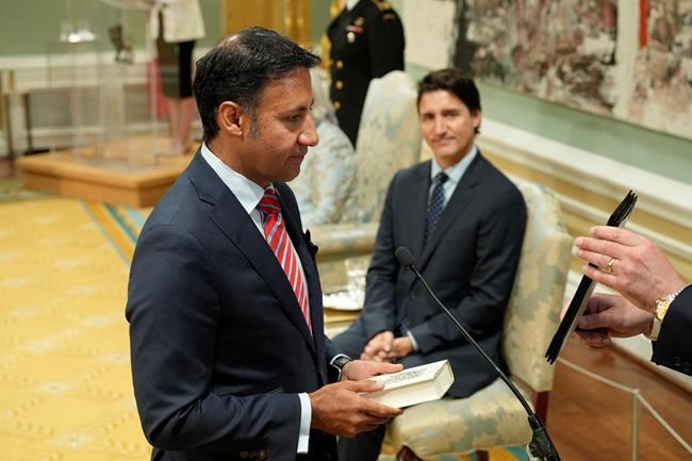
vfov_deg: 19.4
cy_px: 230
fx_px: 1345
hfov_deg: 28.9
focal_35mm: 70
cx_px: 346
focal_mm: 70
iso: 1600
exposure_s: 1/200
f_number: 5
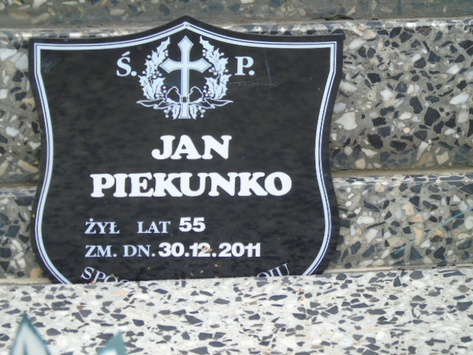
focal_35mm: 243
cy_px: 178
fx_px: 3320
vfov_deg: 6.1
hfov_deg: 8.1
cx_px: 236
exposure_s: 1/125
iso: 250
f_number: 4.8
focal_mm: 43
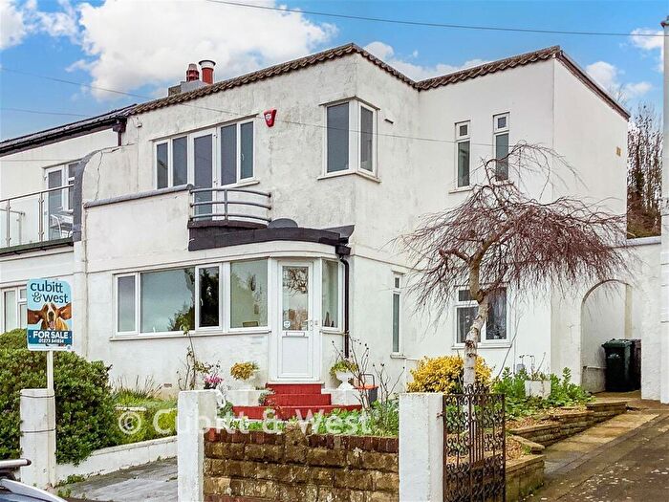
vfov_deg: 45.4
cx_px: 334
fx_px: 599
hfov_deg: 58.4
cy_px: 251
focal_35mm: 31
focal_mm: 3.3
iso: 40
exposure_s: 1/120
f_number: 2.4
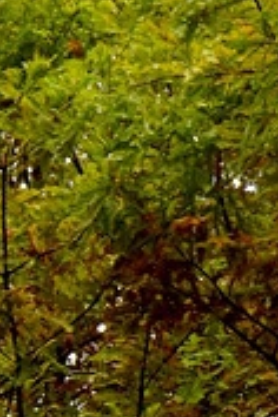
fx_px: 3011
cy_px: 605
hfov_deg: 5.1
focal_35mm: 260
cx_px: -442
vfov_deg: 7.8
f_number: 7.1
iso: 100
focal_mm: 30
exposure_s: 1/80
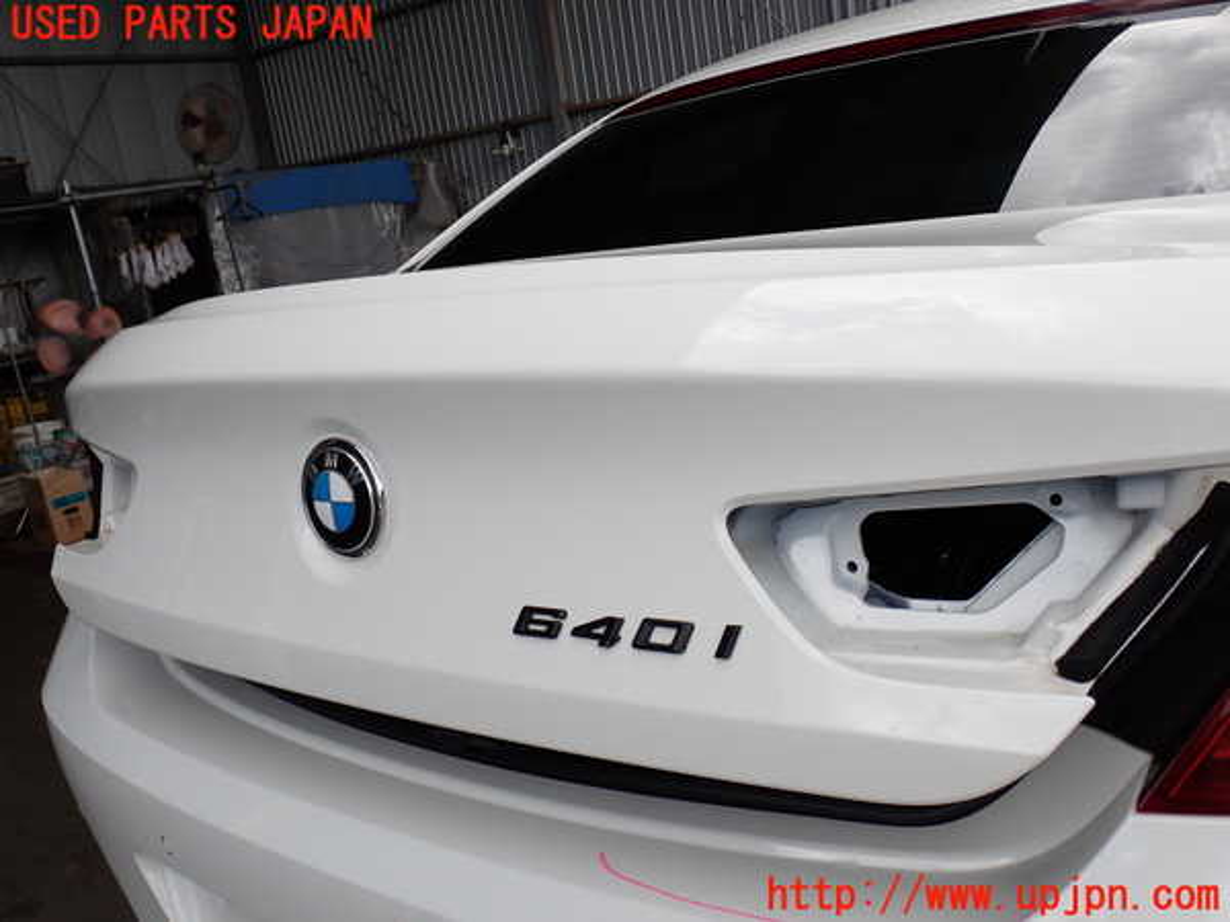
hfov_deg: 56.8
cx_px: 615
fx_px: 1137
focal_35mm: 32
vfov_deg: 44.2
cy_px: 461
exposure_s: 1/640
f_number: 3.2
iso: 100
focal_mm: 5.79
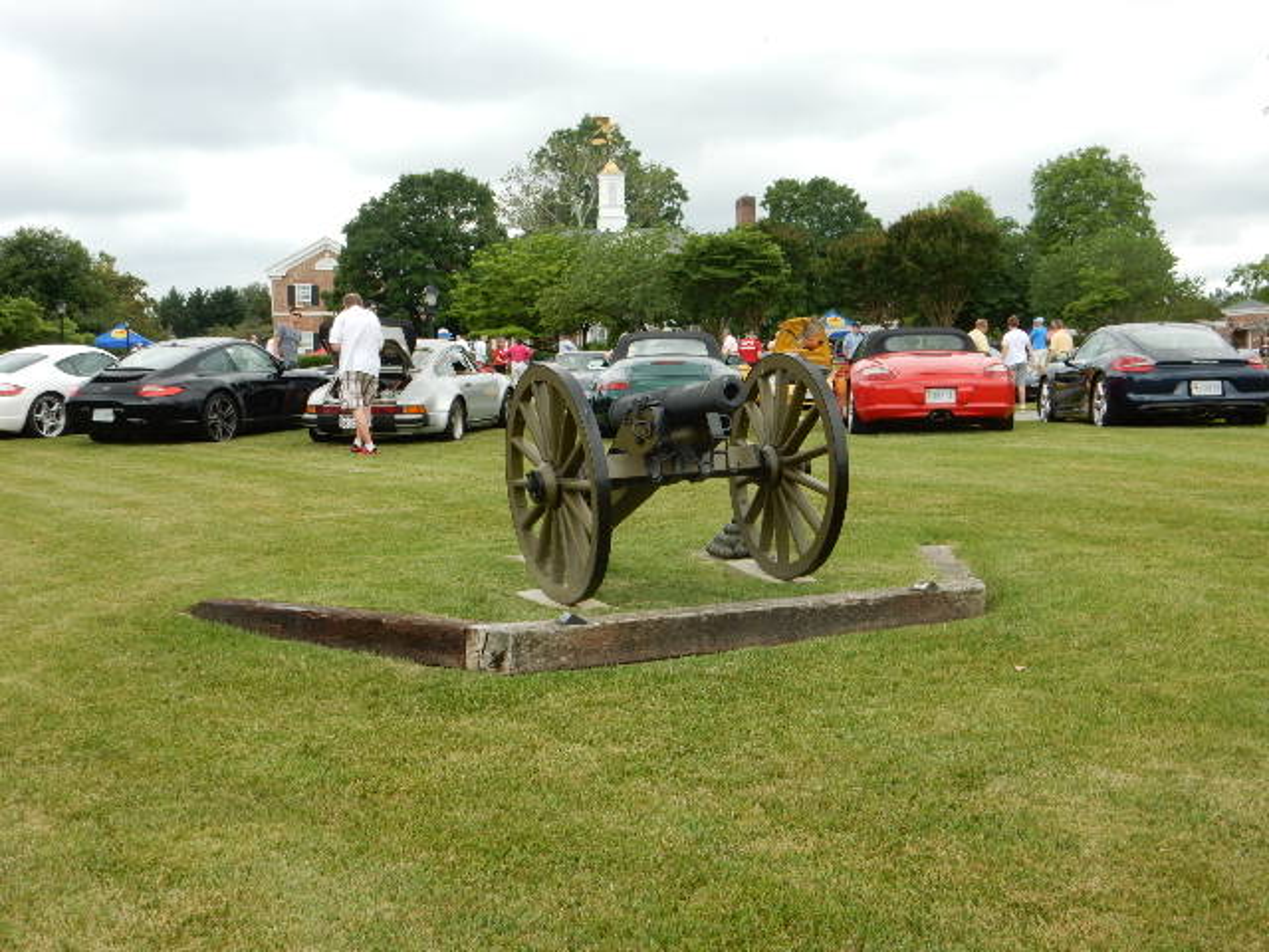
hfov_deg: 43.9
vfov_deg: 33.6
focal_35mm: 43
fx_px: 1576
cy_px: 476
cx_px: 634
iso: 125
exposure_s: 1/400
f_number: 4.2
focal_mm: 7.6
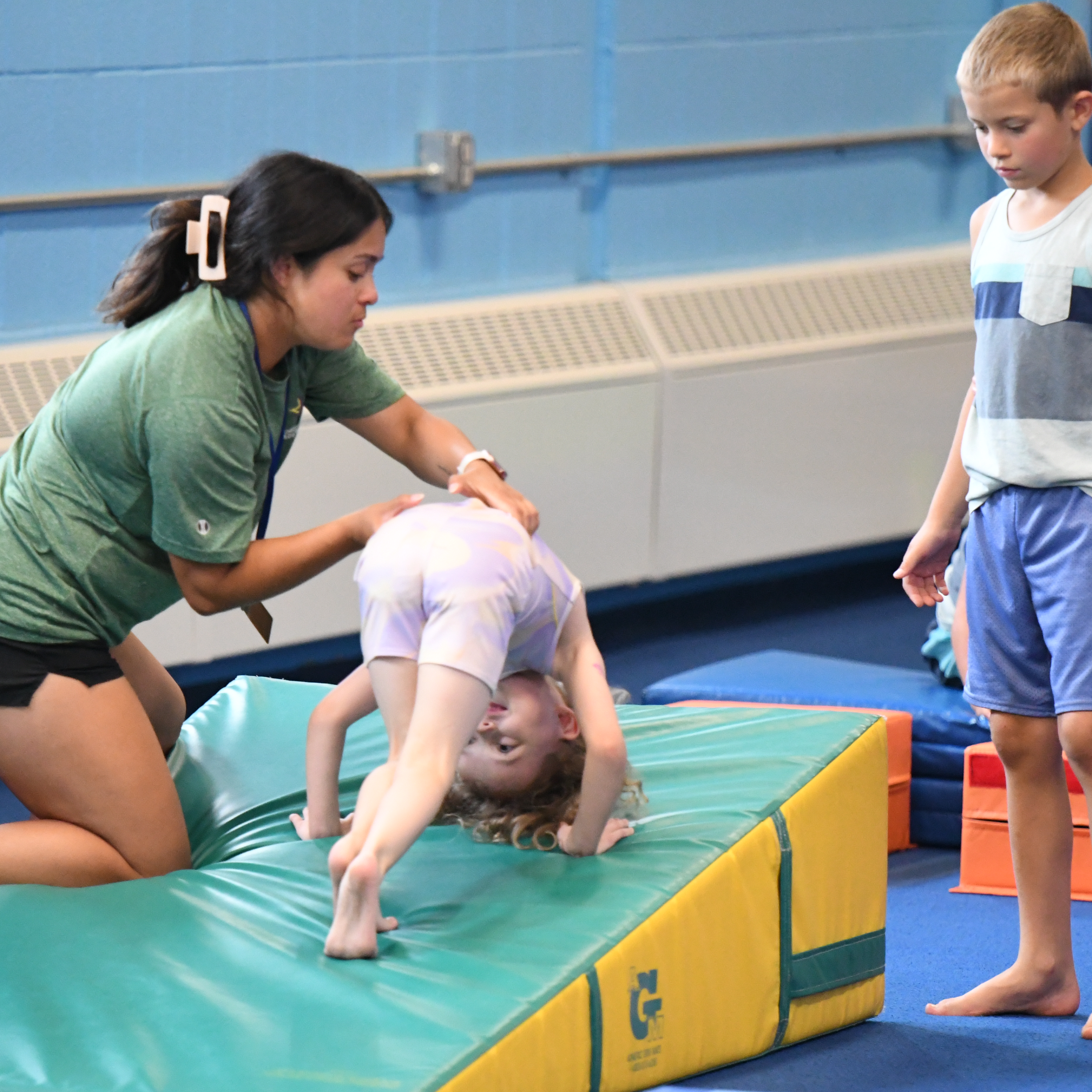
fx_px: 13335
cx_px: 531
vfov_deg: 4.7
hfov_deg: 4.7
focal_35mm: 374
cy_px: 546
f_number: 2.8
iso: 5000
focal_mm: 195
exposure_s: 1/400
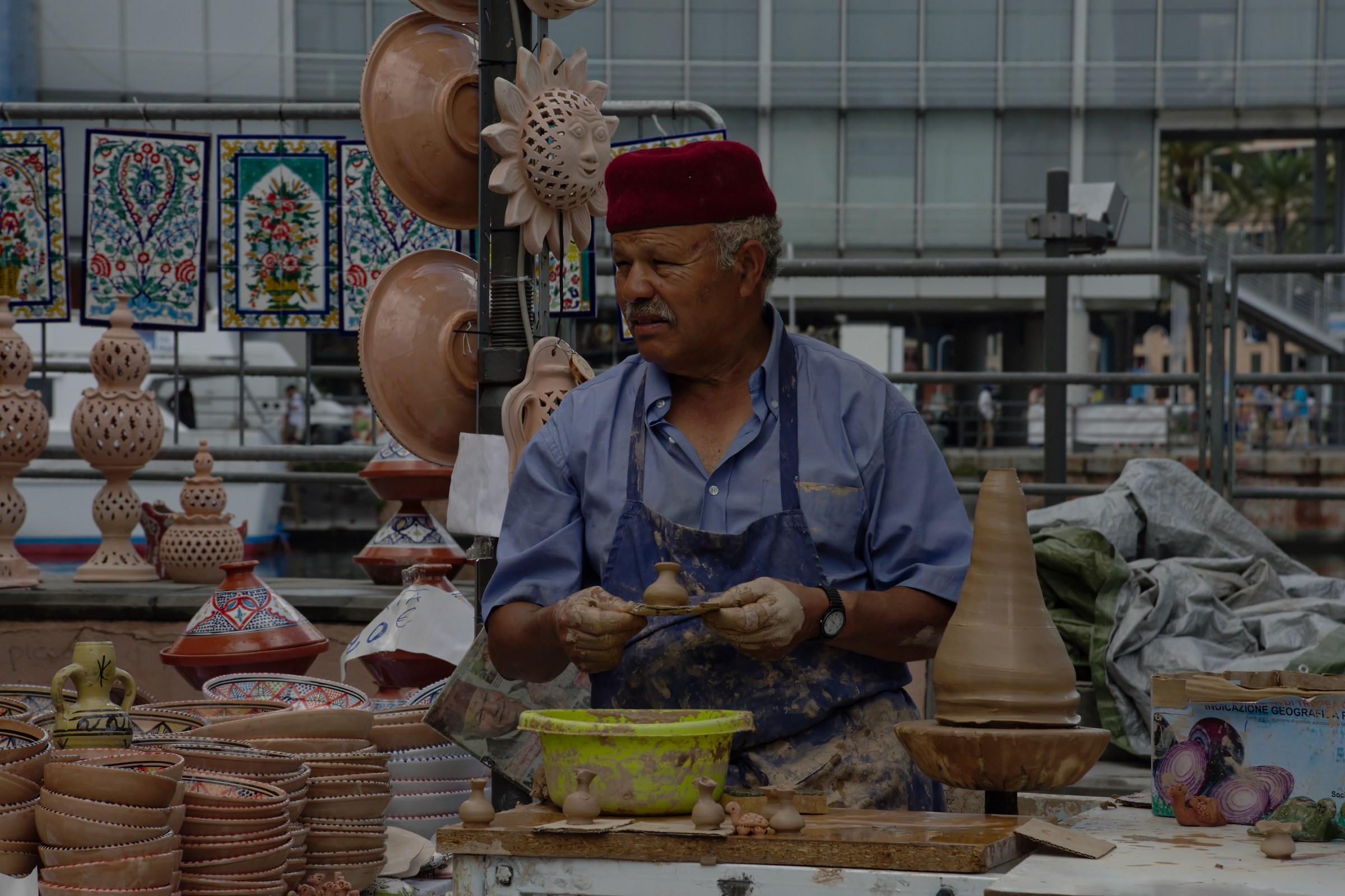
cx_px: 672
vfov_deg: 11.4
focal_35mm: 120
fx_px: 4483
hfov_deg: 17.1
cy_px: 448
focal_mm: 80
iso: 1000
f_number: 10
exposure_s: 1/400
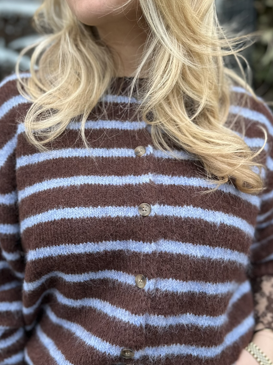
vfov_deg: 52.6
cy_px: 180
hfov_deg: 40.6
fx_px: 368
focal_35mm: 35
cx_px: 121
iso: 50
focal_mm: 6.86
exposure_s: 1/111
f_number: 1.78
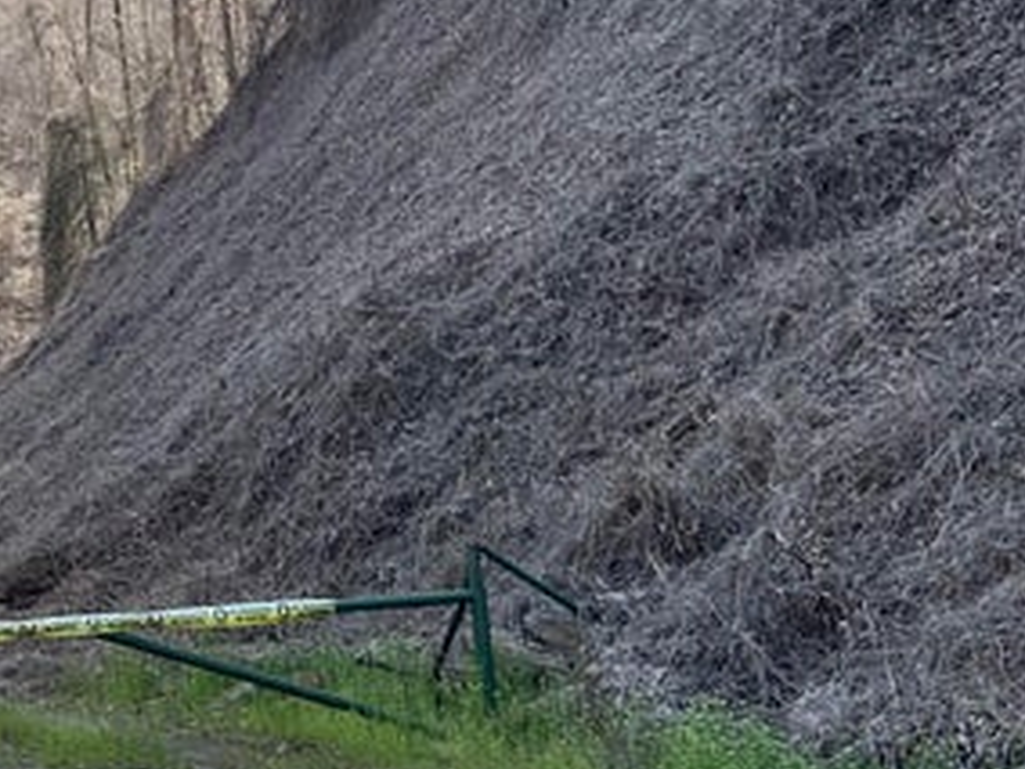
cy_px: 191
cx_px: -258
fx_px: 2310
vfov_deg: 18.8
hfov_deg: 22.7
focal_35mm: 78
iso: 50
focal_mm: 5.7
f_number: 1.5
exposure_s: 1/940
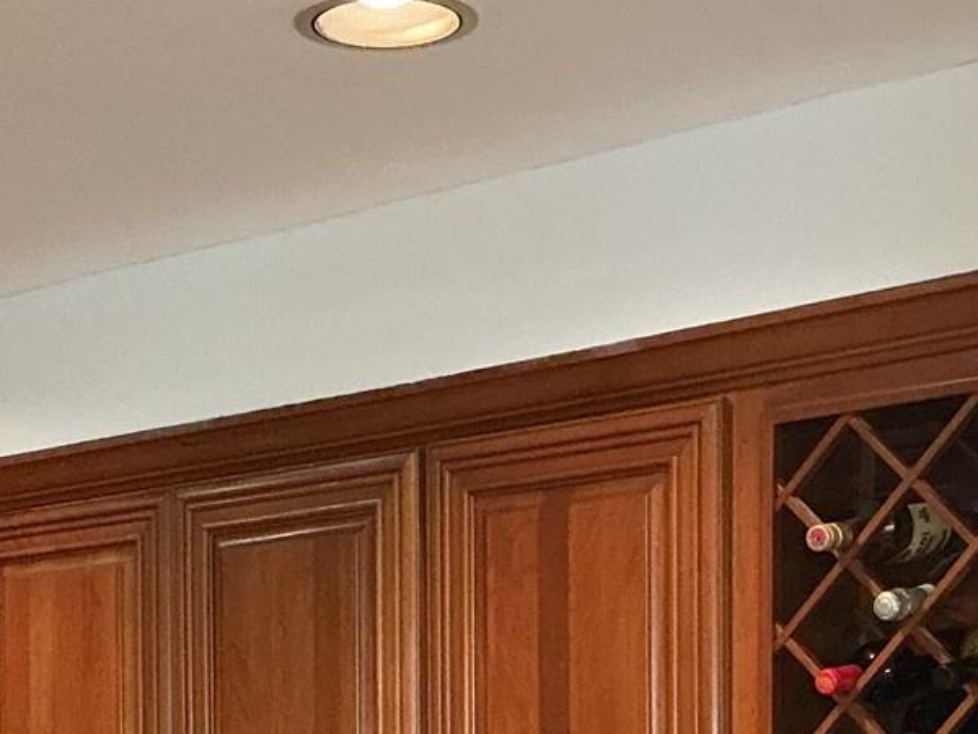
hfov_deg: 19.7
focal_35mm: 99
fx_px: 2797
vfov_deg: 14.3
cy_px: 969
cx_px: 215
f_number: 1.8
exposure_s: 1/60
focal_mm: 3
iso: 200
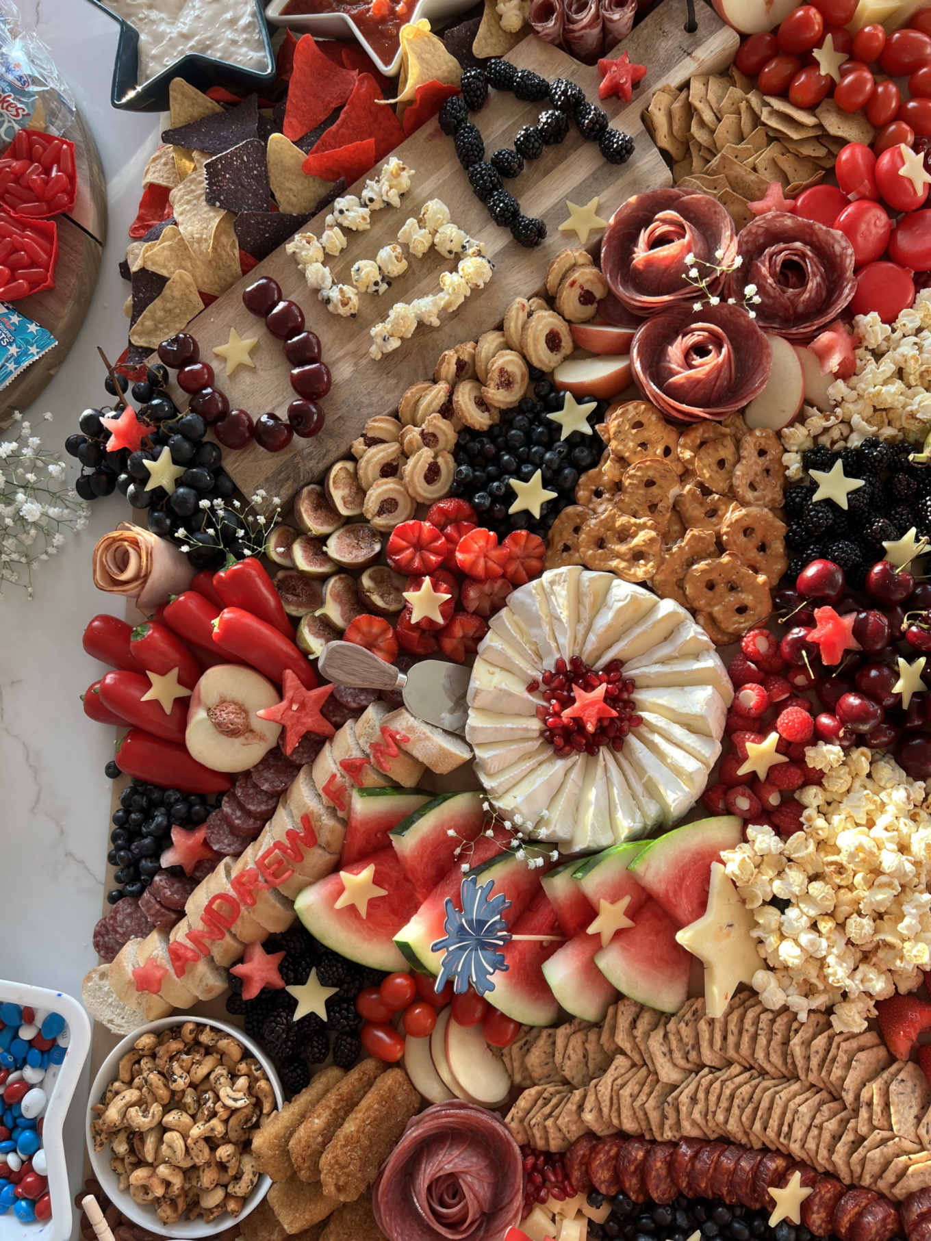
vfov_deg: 67.3
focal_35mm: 26
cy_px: 620
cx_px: 466
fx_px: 932
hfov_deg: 53.1
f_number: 1.5
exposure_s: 1/121
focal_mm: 5.7
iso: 50
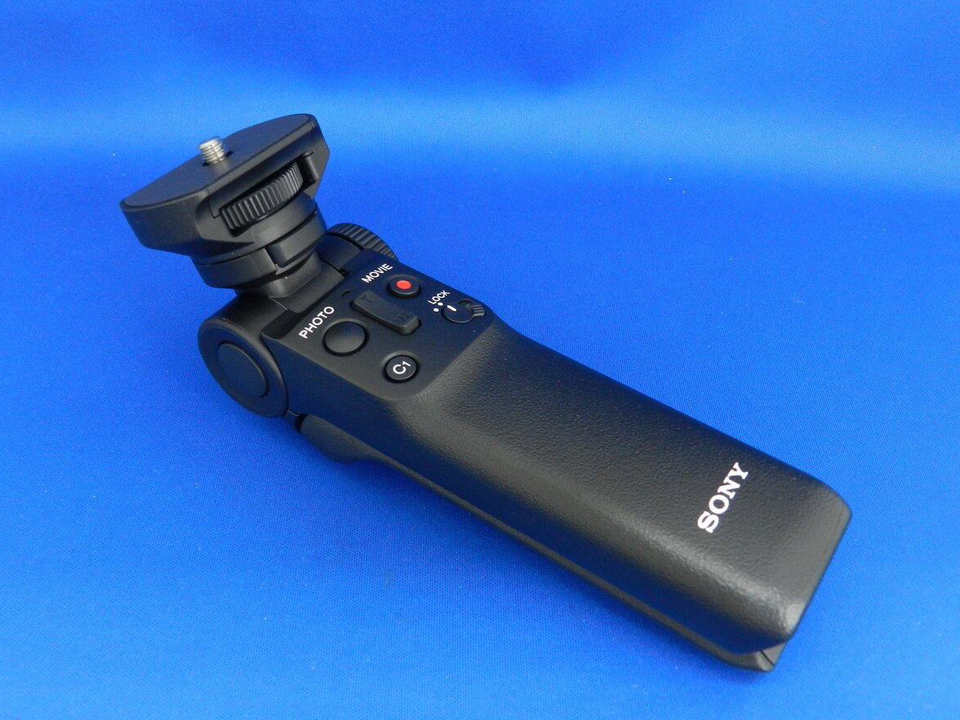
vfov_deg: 42.9
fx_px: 915
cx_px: 478
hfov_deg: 55.4
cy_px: 369
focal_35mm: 33
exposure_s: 1/25
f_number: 3.7
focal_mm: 5.6
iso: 400
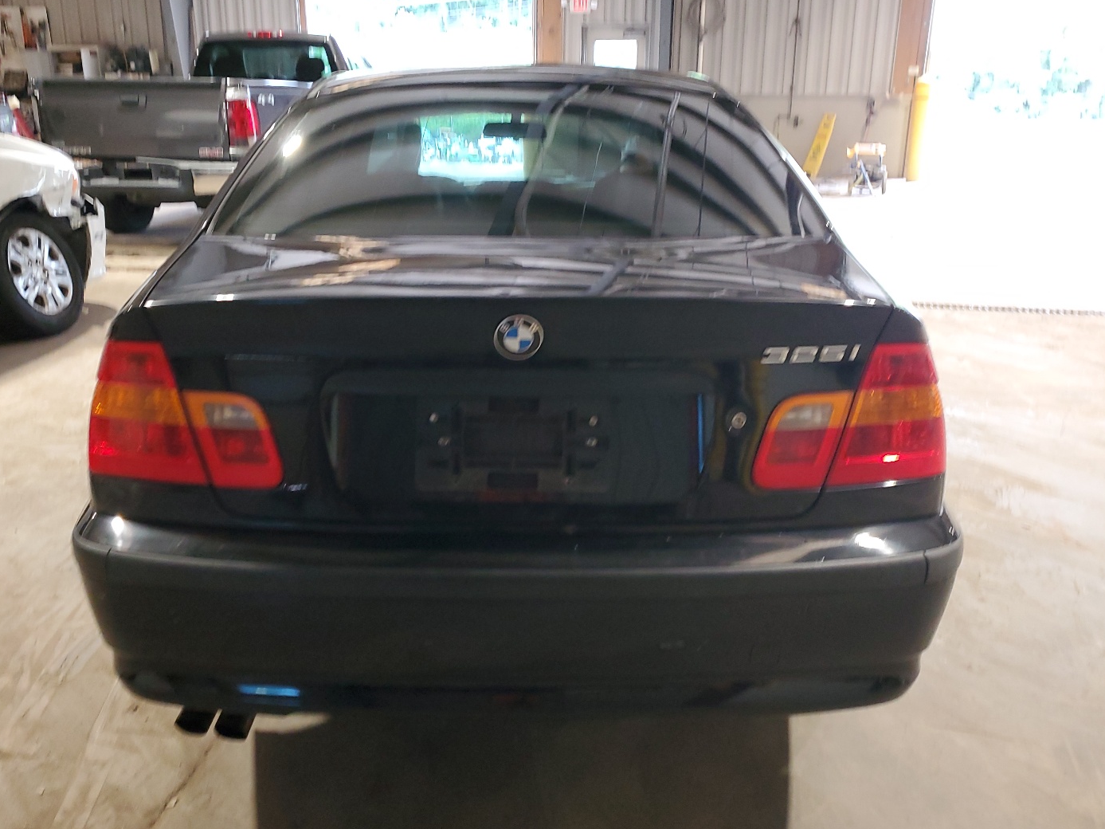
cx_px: 530
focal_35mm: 30
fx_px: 958
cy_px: 431
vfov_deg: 46.8
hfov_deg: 59.9
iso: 193
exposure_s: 1/60.2
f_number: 1.5
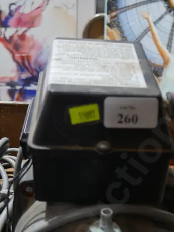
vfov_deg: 27.9
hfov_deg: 21.9
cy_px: 211
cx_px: 104
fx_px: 449
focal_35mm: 67
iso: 250
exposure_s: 1/60
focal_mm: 15
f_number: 3.6
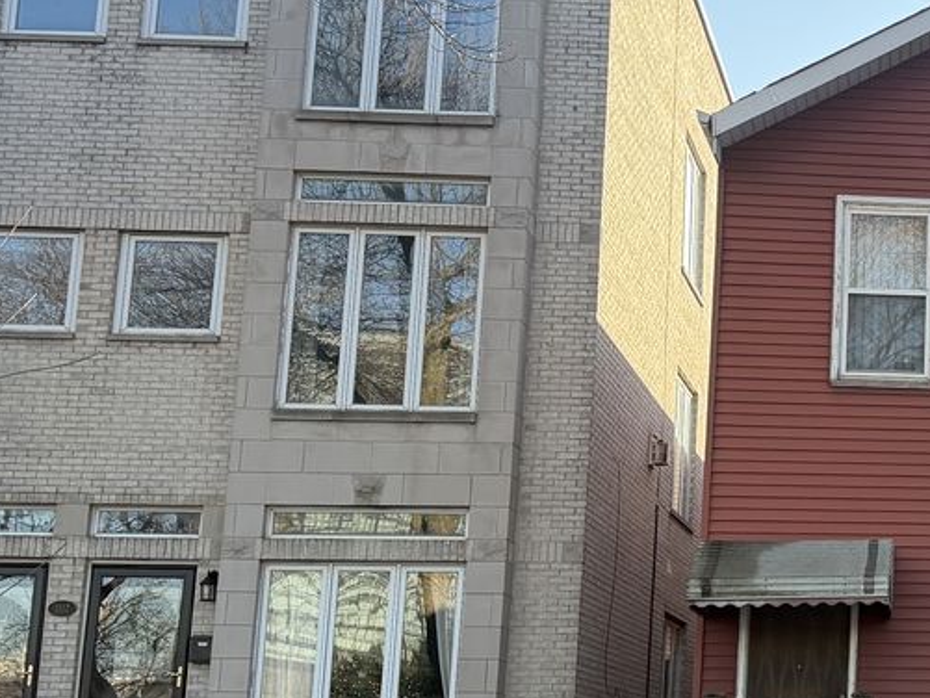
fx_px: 1854
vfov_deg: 21.3
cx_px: 1119
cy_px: 434
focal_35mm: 69
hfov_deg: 25.3
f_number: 1.78
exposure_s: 1/1337
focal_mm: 6.76
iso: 100
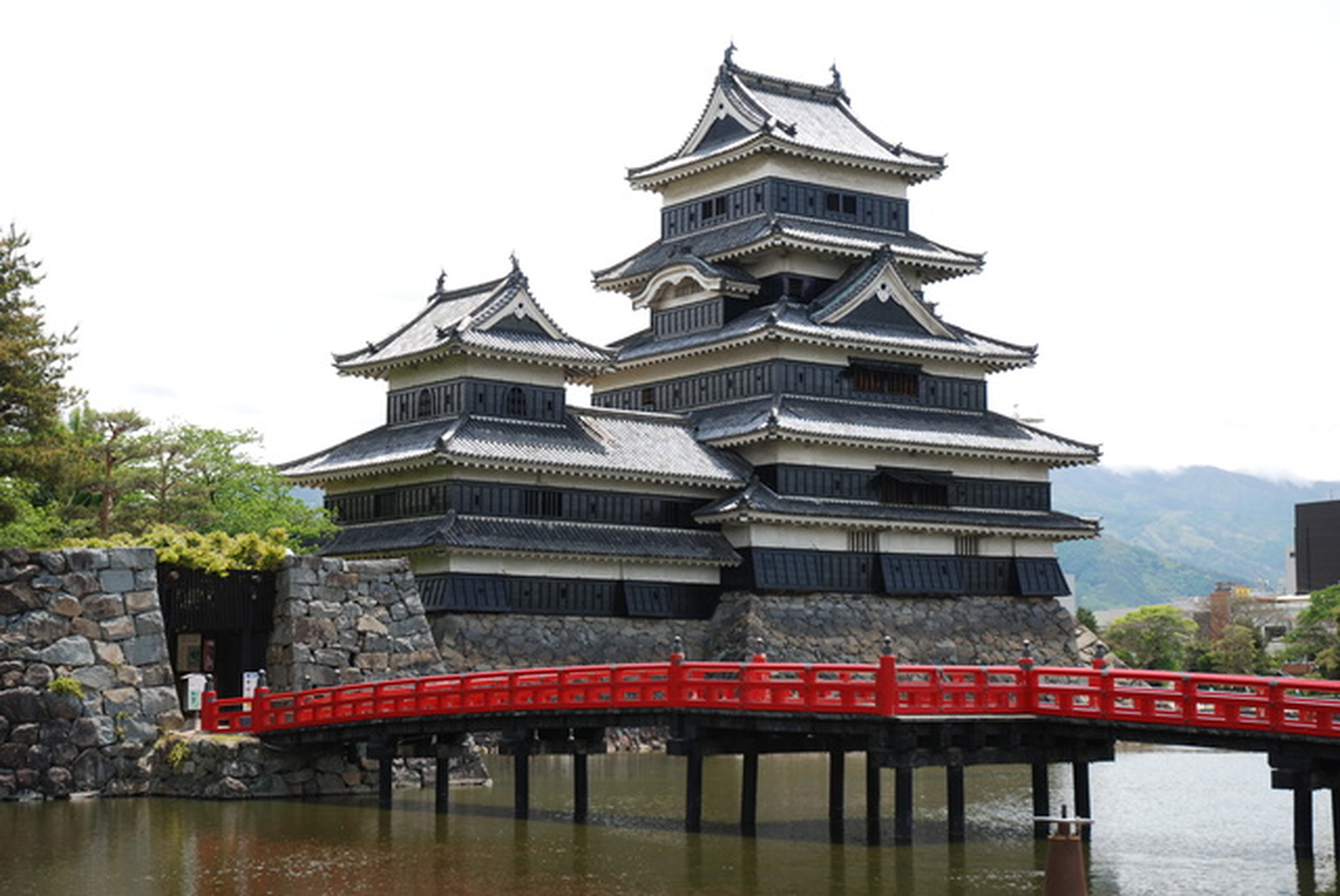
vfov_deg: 22.7
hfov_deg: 33.4
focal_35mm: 60
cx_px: 670
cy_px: 448
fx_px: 2235
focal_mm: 40
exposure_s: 1/500
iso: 140
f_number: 4.5
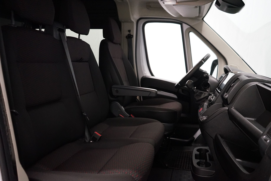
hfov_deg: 65.5
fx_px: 211
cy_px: 90
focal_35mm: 28
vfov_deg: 46.4
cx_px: 136
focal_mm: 28
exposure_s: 1/160
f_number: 3.5
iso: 5000
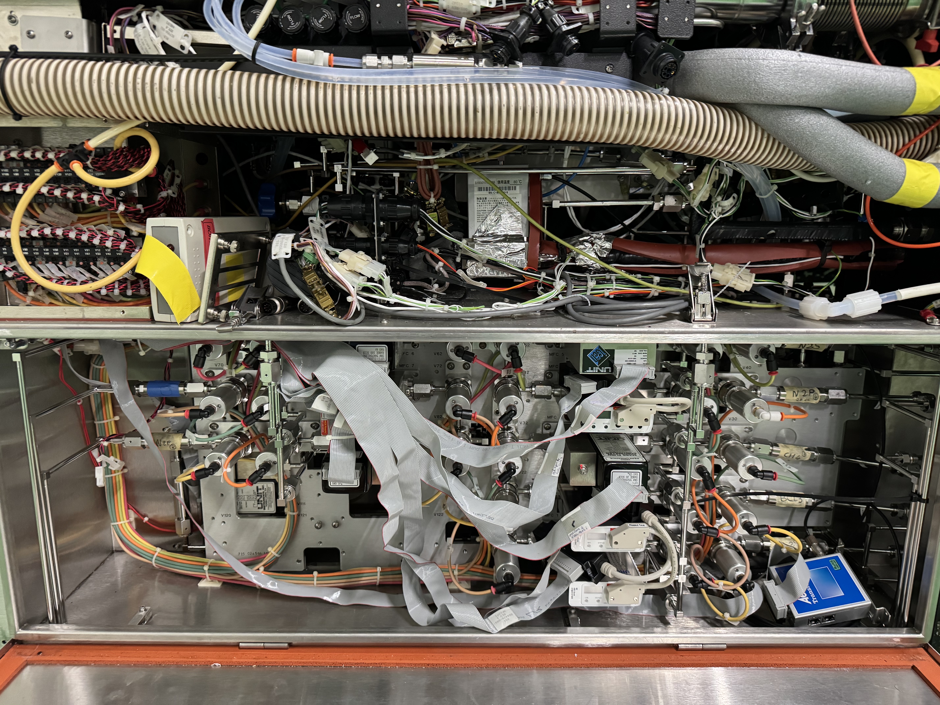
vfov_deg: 56.8
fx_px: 652
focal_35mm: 24
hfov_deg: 71.6
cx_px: 470
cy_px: 352
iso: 500
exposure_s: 1/60
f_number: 1.78
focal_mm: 6.86
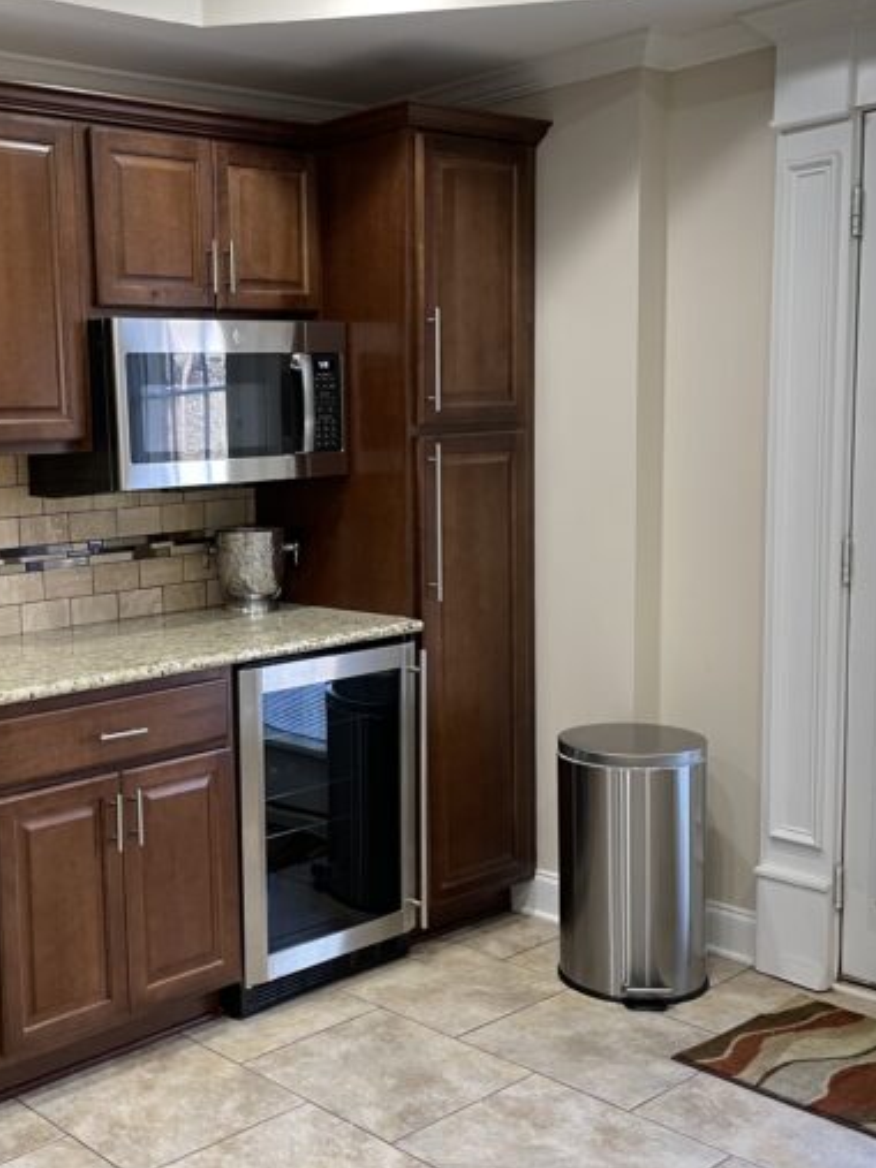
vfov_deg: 45.8
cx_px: 184
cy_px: 627
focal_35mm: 41
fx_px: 1384
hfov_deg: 34.1
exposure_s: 1/60
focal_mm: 4.2
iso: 160
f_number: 1.6
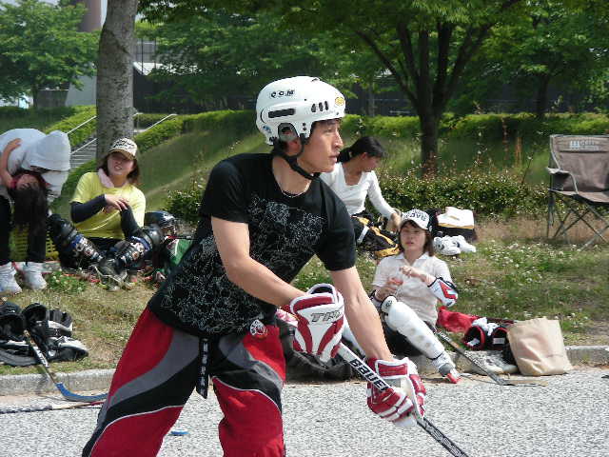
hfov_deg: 13.3
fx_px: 2604
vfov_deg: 10.0
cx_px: 304
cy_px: 228
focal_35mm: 148
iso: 50
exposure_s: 1/271
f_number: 4
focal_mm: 24.7
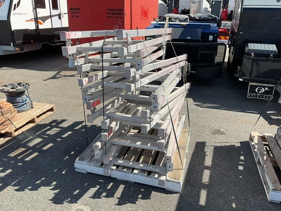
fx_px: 235
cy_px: 106
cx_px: 140
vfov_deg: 48.2
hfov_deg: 61.7
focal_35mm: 29
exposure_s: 1/1534
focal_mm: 3
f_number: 1.8
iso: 16
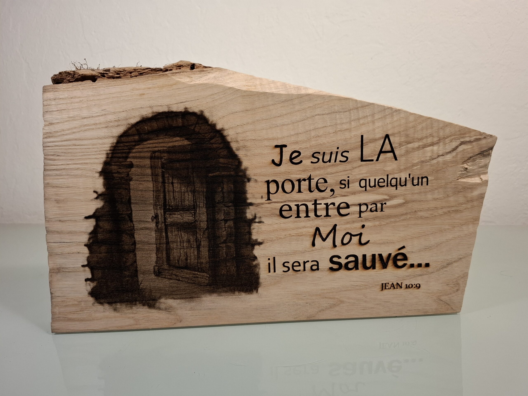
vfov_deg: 58.9
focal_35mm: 23
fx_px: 351
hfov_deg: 73.9
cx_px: 264
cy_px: 198
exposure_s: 1/100
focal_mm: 5.54
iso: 320
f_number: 1.8
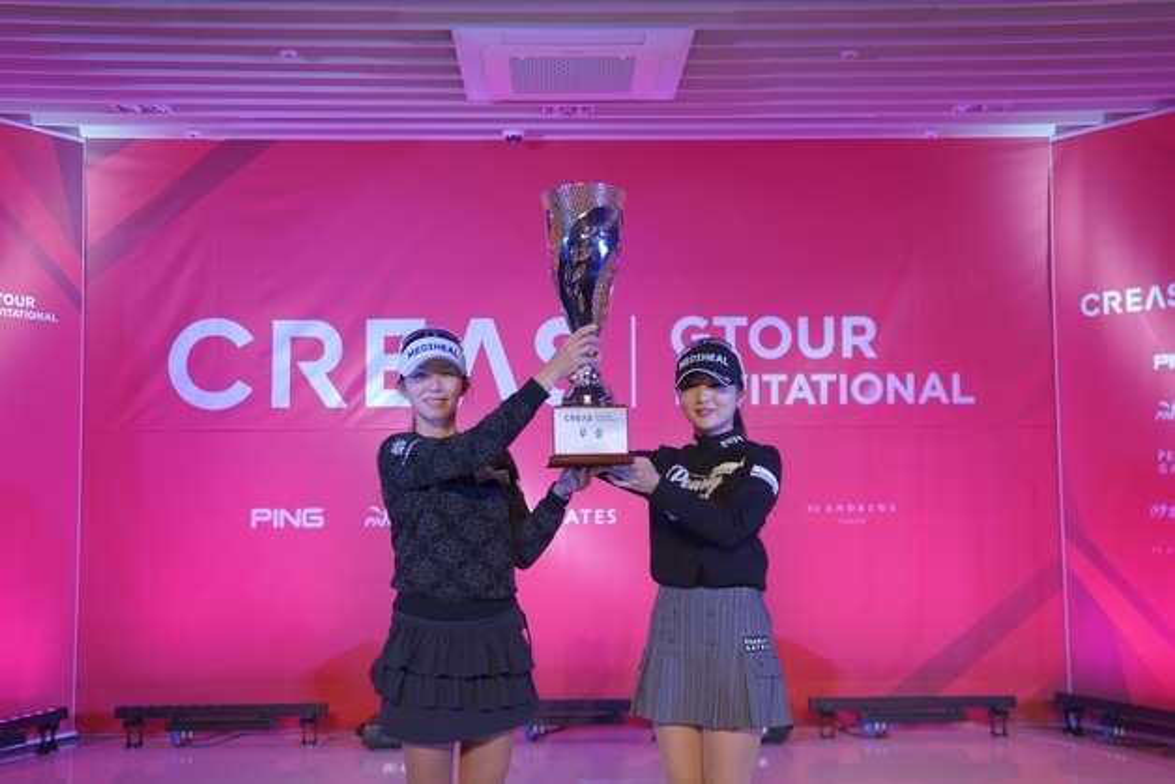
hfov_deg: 48.4
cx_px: 588
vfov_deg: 33.4
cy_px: 392
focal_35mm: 40
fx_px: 1306
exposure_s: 1/125
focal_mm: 40
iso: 100
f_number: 2.8
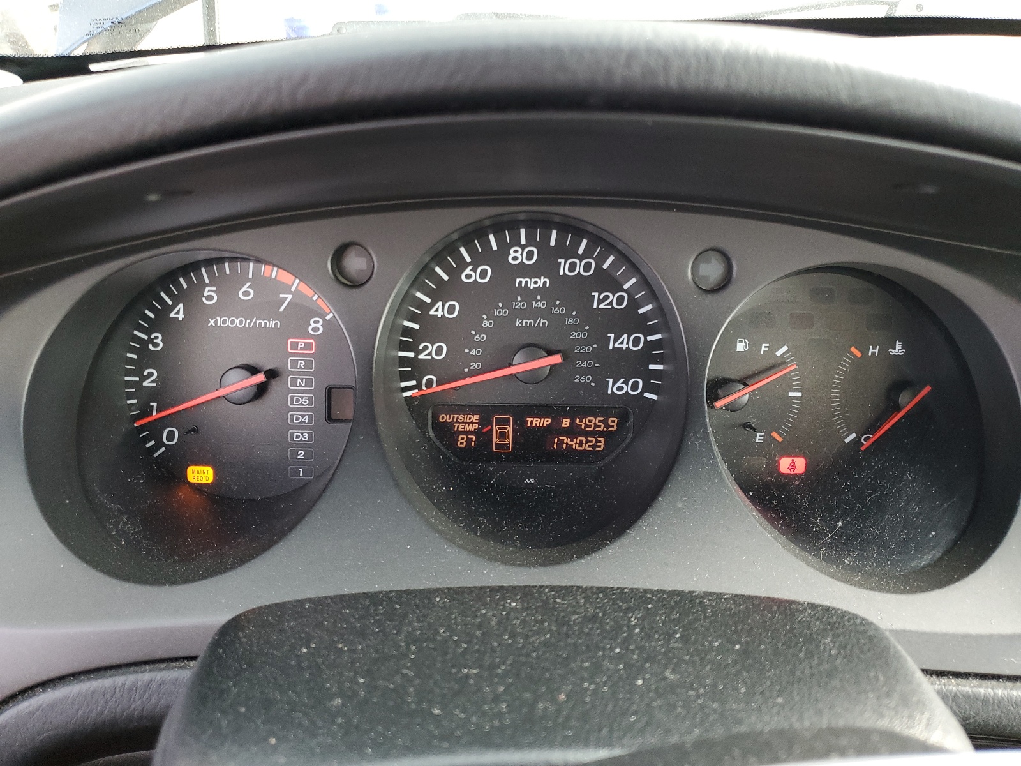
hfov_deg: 67.3
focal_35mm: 26
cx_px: 510
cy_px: 383
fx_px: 767
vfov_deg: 53.1
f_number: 1.5
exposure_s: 1/60.2
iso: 105
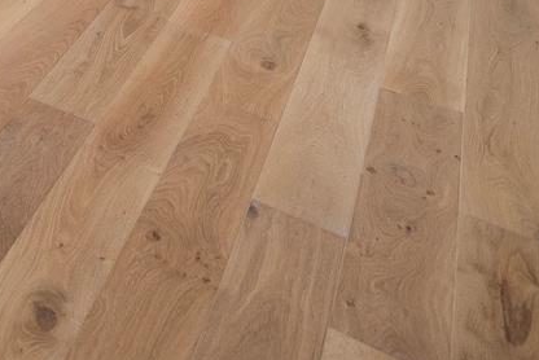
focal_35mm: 59
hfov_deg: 23.8
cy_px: -442
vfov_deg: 15.7
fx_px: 884
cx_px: -341
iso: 800
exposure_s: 1/2000
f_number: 4.5
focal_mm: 12
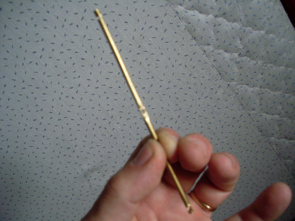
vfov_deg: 37.7
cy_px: 110
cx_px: 148
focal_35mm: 38
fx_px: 324
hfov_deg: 49.0
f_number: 3
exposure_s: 1/20
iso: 200
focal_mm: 6.3
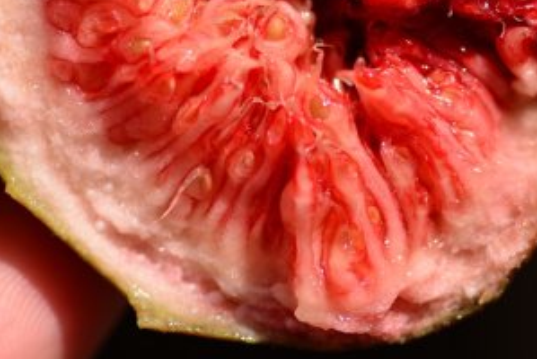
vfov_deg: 5.7
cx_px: 357
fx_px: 3613
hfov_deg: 8.5
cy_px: 2
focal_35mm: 242
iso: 200
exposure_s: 1/2500
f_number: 4.5
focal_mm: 105
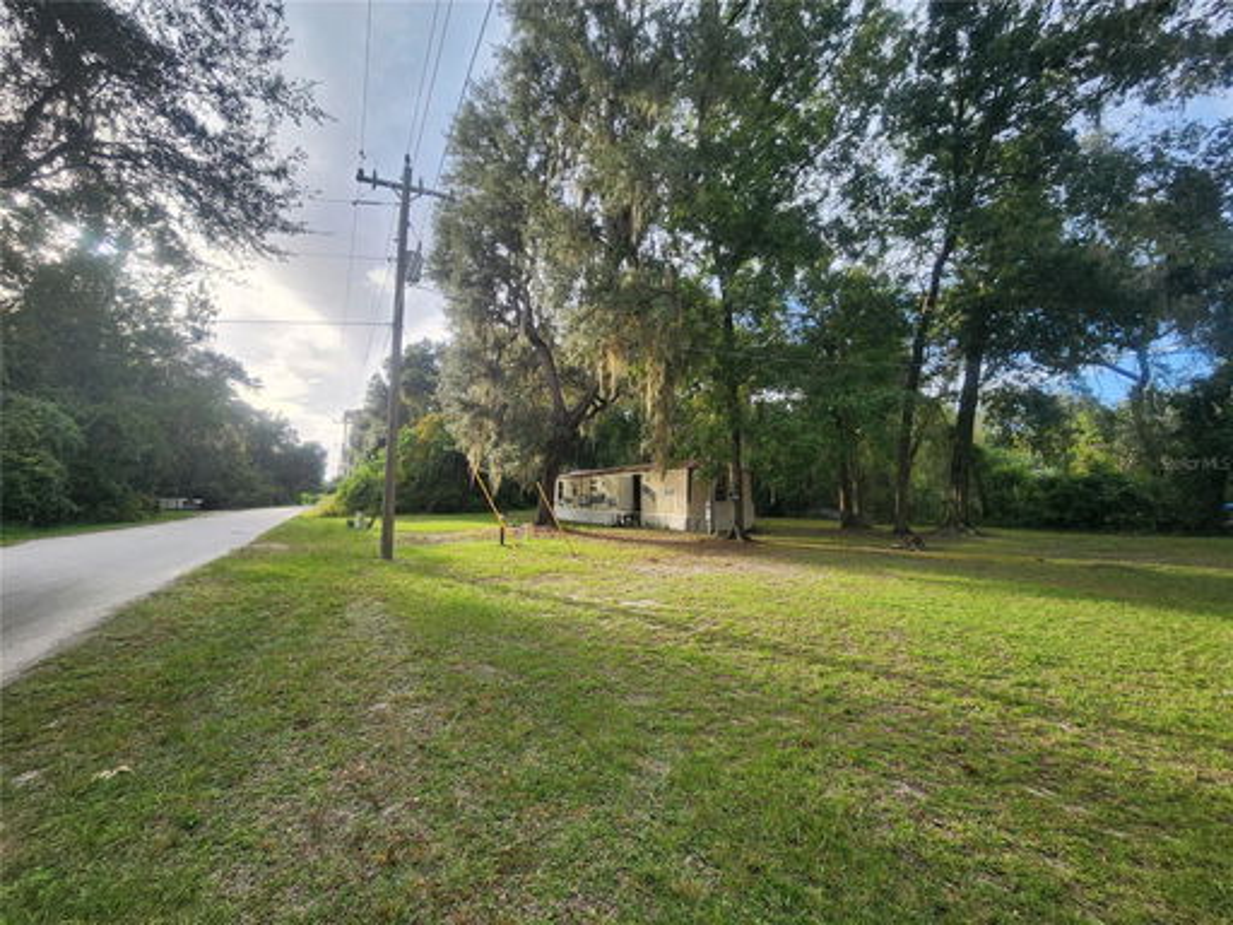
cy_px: 462
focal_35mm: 13
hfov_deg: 106.2
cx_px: 616
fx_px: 463
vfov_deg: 89.9
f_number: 2.2
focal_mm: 2.2
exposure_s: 1/503
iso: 50
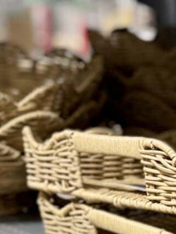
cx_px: 327
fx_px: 983
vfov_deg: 12.9
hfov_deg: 9.7
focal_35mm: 145
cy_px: 348
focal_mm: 6.76
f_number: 1.78
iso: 125
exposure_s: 1/121
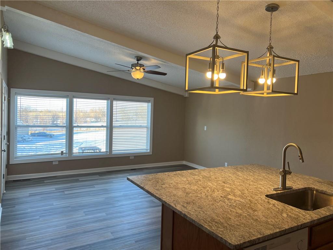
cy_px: 125
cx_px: 166
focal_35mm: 26
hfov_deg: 67.3
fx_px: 250
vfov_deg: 53.1
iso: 50
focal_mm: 5.7
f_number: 1.5
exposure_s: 1/167
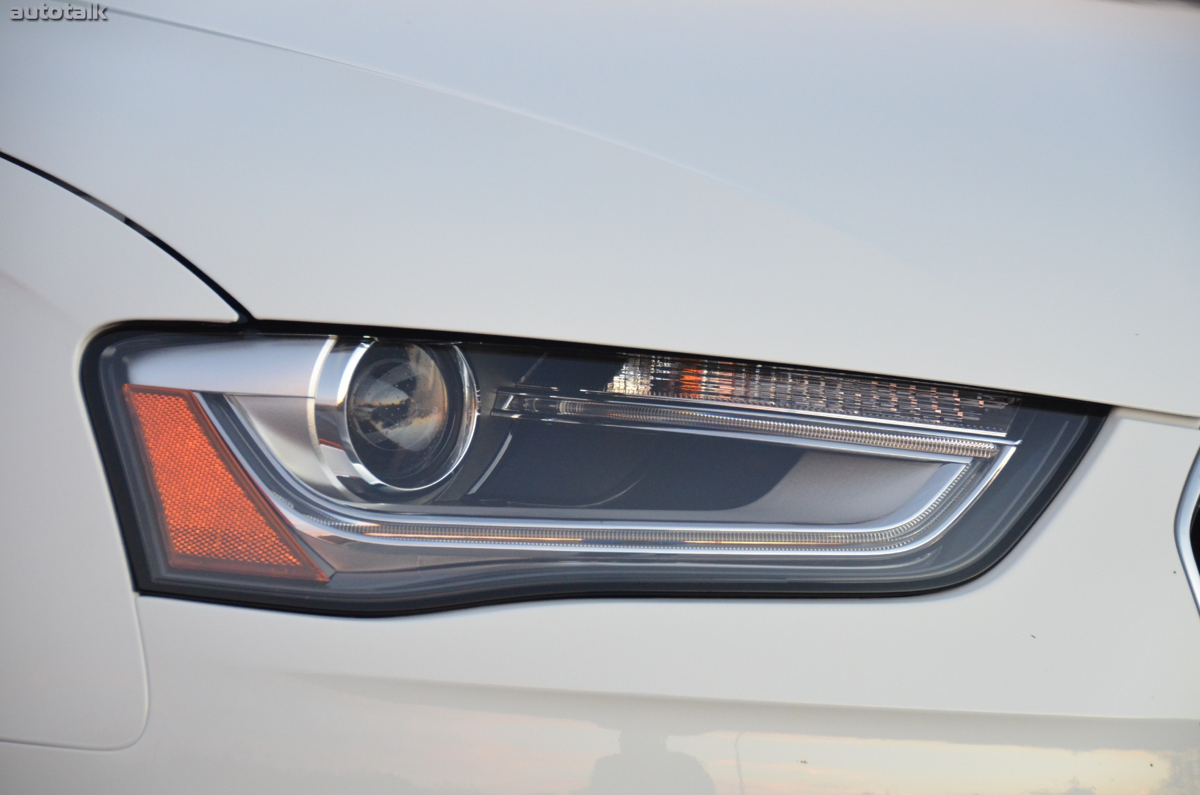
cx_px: 600
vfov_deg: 9.6
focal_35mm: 142
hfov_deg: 14.4
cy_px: 398
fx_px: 4740
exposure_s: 1/80
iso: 1600
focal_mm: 95
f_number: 5.3
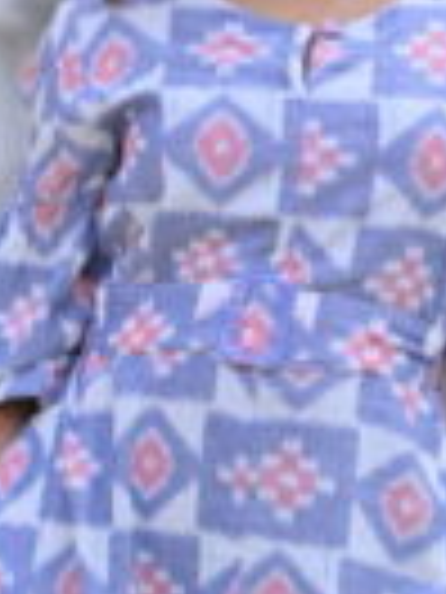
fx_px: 7181
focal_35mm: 418
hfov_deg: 3.6
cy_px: 398
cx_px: 257
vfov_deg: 4.7
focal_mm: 85
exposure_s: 1/1250
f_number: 2
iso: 80
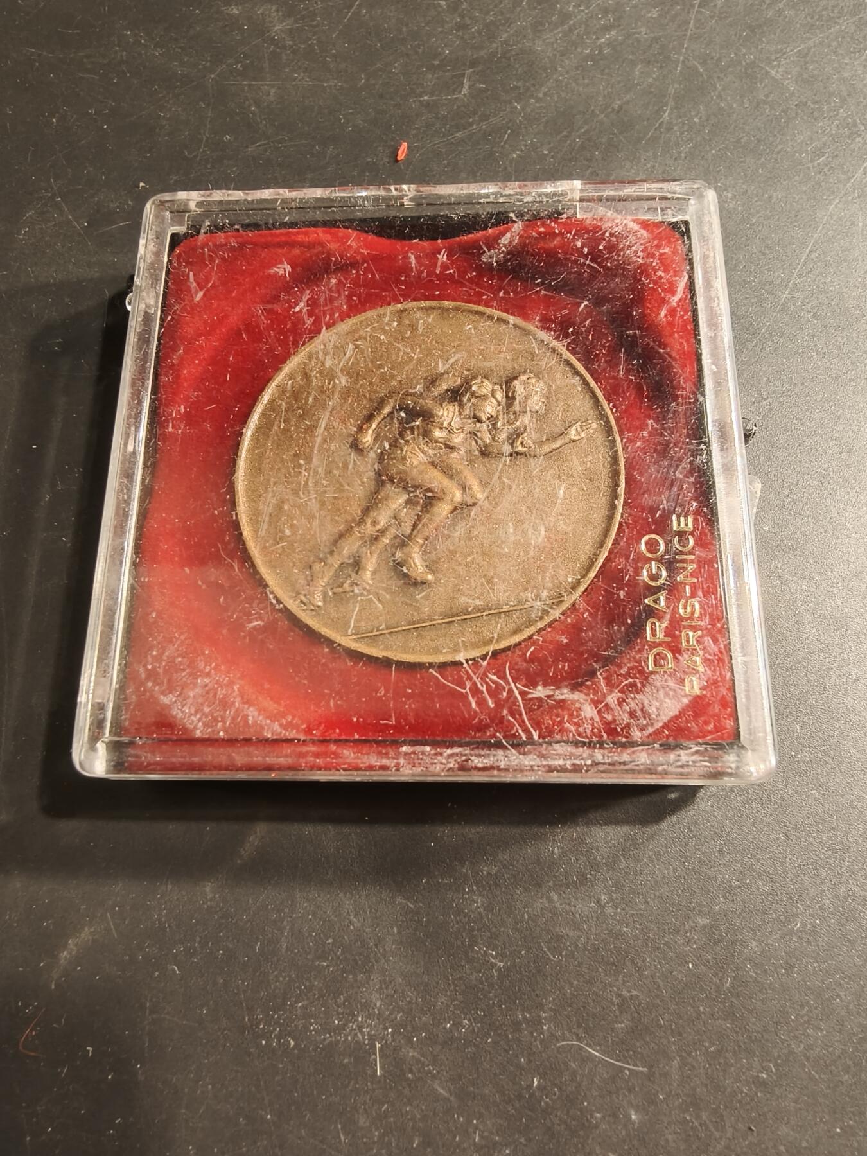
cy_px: 578
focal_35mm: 23
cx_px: 434
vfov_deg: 73.9
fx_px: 768
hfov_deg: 58.9
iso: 200
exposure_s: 1/50
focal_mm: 2.32
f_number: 2
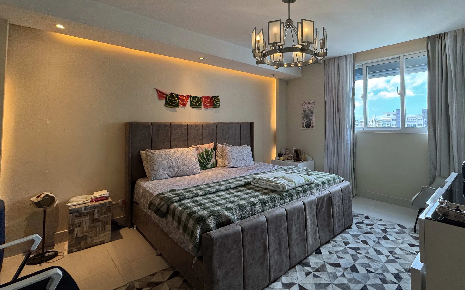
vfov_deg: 64.4
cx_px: 280
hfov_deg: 89.9
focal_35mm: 18
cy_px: 116
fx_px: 228
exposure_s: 1/120
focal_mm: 2.22
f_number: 2.2
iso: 64
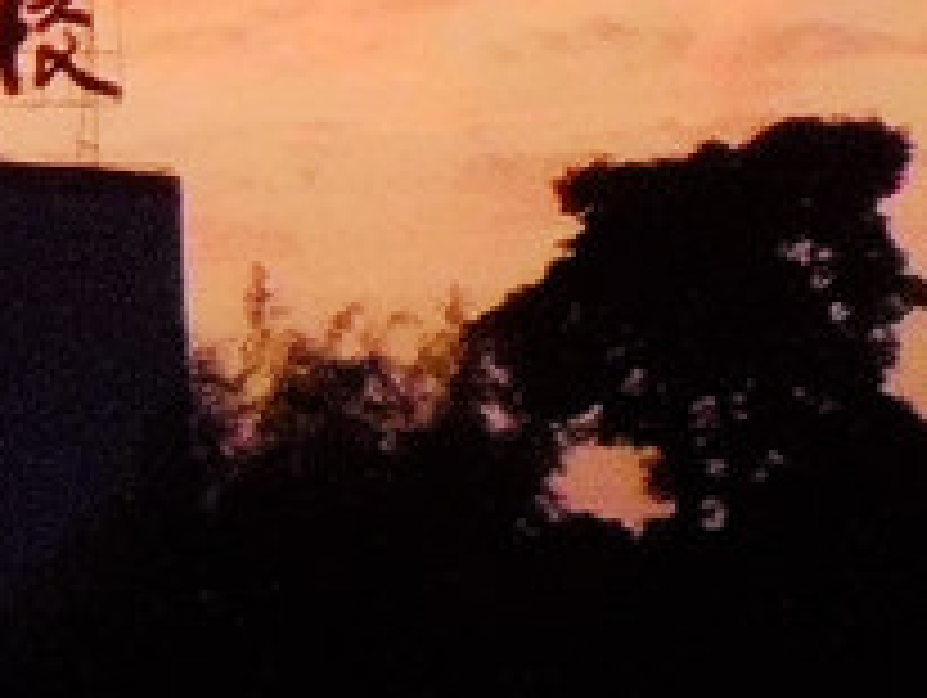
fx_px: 10778
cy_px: -29
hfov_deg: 4.8
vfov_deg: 3.7
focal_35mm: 402
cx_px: -1544
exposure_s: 1/100
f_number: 3.9
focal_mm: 10.7
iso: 800
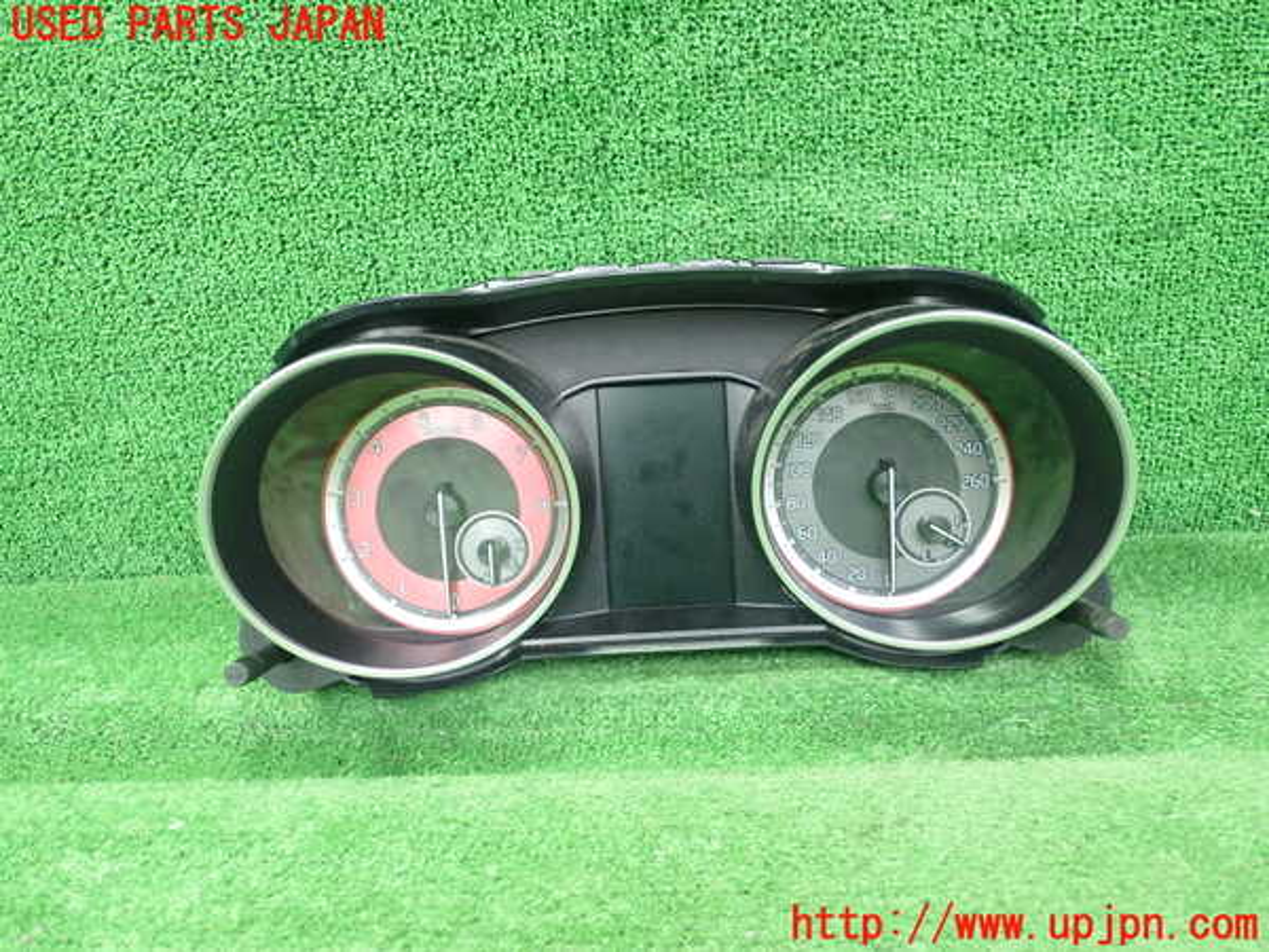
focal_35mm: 30
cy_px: 476
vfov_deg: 46.8
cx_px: 634
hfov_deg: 60.0
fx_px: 1100
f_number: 2.3
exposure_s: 1/125
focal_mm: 5.5
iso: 800
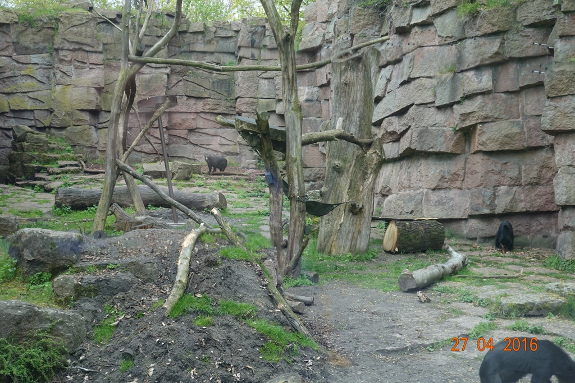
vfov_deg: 23.4
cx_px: 288
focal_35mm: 58
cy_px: 192
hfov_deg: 34.5
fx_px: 926
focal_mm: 21.39
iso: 125
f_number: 3.2
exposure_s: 1/80
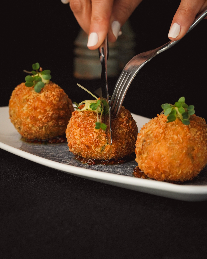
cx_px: 104
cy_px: 114
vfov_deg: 18.8
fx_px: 781
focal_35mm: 102
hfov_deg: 15.1
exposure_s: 1/100
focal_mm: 90
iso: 1000
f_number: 8
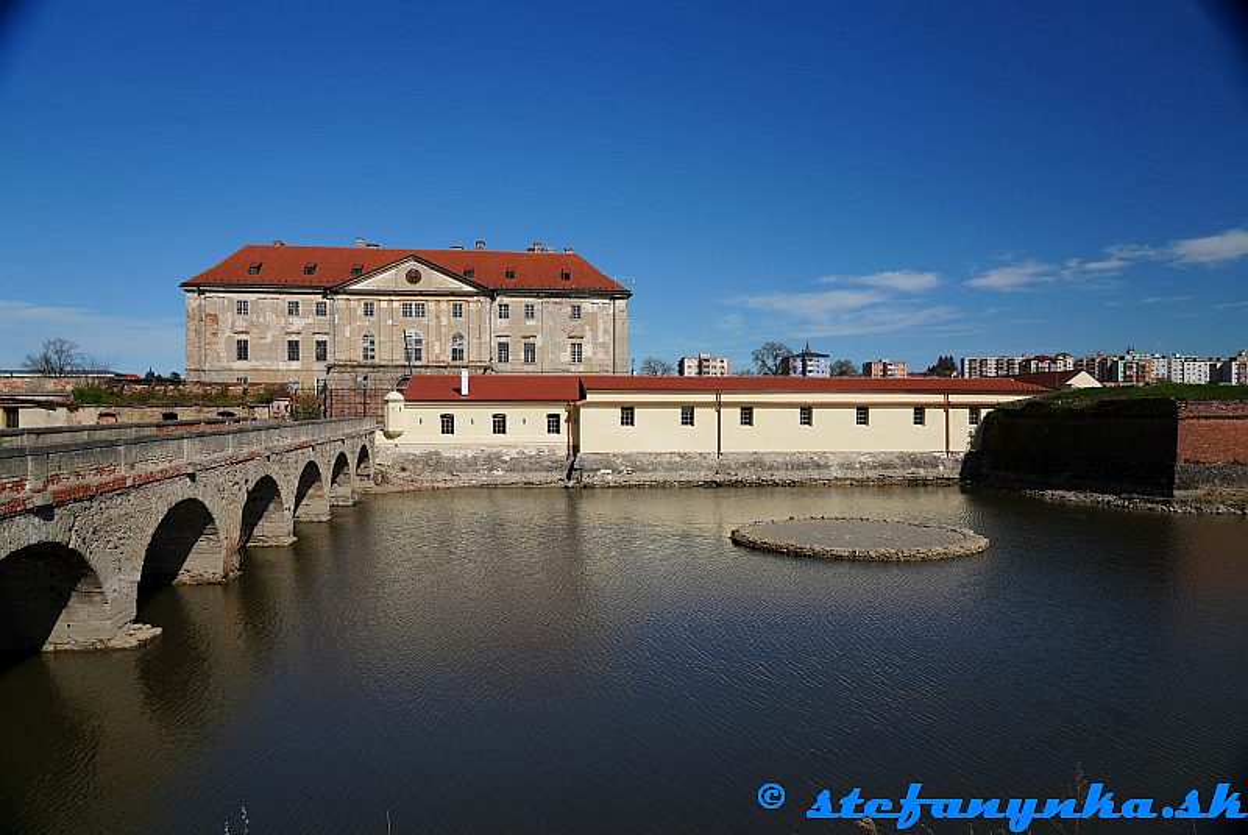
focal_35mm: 24
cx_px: 624
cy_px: 418
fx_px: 833
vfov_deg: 53.2
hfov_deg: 73.7
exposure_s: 1/400
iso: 100
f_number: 6.3
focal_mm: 24
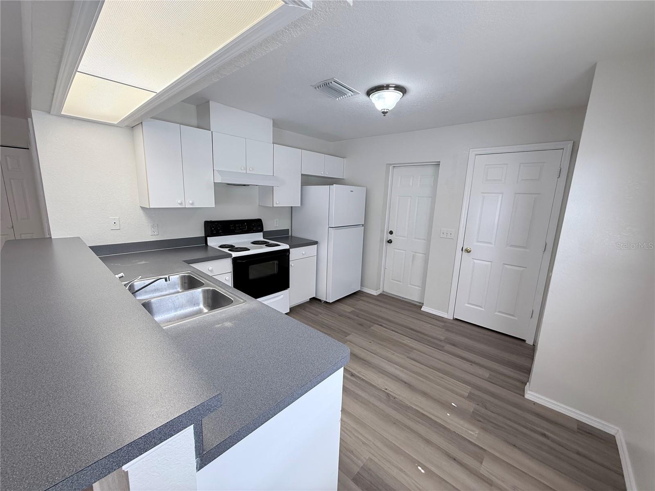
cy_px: 246
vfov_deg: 85.7
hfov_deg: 102.1
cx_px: 328
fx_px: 265
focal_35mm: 14
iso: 160
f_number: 2.2
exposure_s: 1/120
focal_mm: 2.22
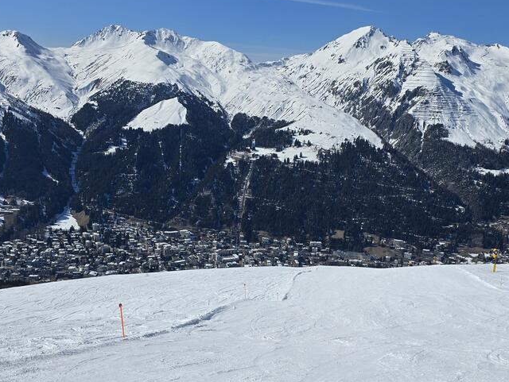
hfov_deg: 49.6
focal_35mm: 37
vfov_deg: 38.5
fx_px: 544
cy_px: 233
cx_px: 321
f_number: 1.7
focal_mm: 6.3
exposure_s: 1/2352
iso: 12
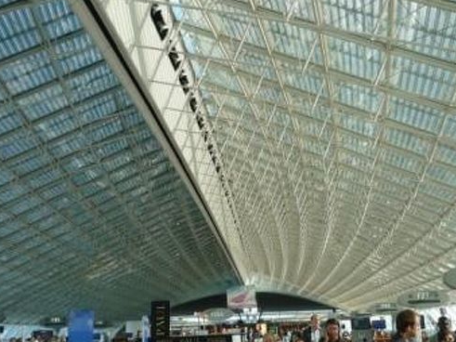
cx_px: 245
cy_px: 182
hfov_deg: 42.1
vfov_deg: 32.2
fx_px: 593
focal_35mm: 45
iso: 100
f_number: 2.8
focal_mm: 4.4
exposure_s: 1/200
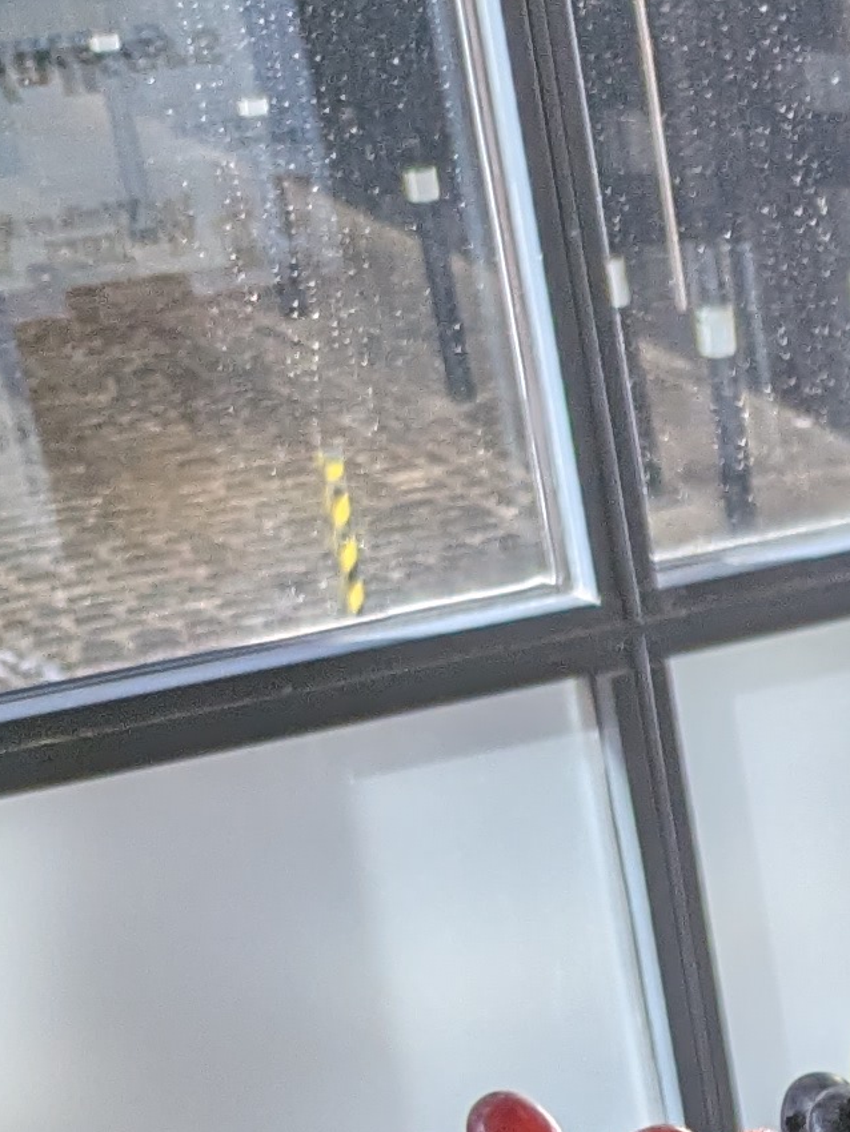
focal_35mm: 136
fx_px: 4450
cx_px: 1596
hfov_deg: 10.2
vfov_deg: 12.0
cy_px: 2606
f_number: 1.89
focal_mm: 5.43
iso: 108
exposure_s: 1/231
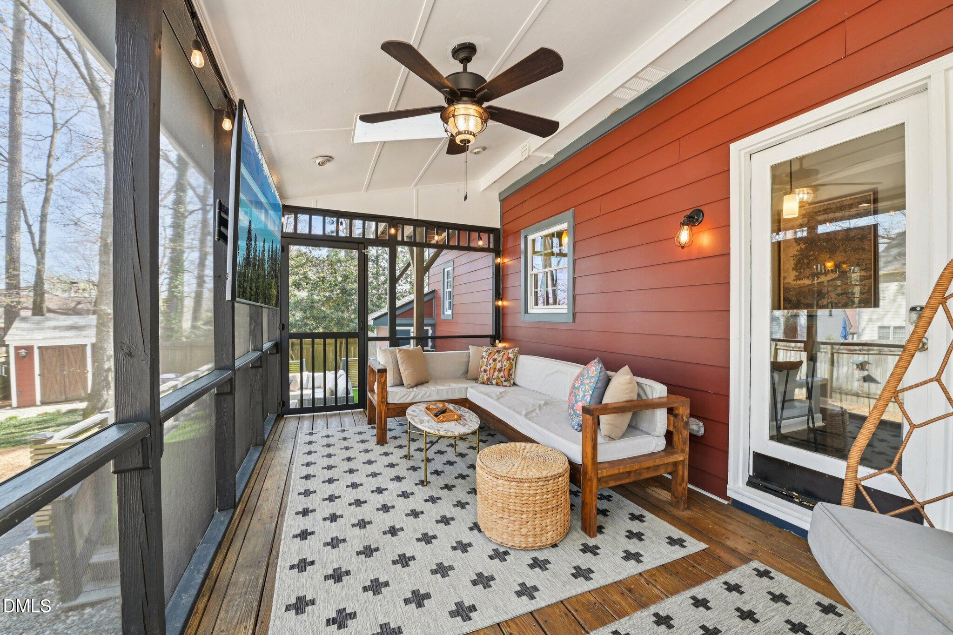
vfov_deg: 81.2
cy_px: 318
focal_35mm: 14
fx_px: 371
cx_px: 476
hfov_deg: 104.3
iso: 200
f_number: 9
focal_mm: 14
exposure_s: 1/20
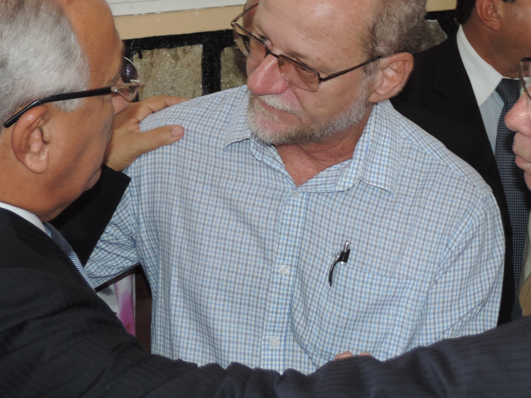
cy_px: 84
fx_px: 1243
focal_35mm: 81
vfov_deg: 18.1
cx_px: 382
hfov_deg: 23.9
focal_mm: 8.9
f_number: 3.6
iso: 200
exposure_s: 1/30
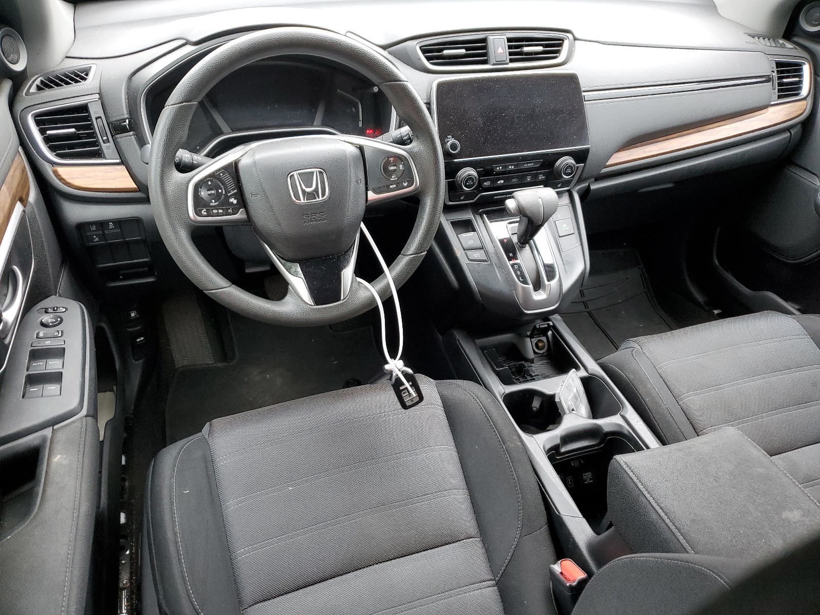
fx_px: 616
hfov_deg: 67.3
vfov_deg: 53.1
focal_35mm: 26
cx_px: 410
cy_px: 308
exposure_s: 1/60.2
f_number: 1.5
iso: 99
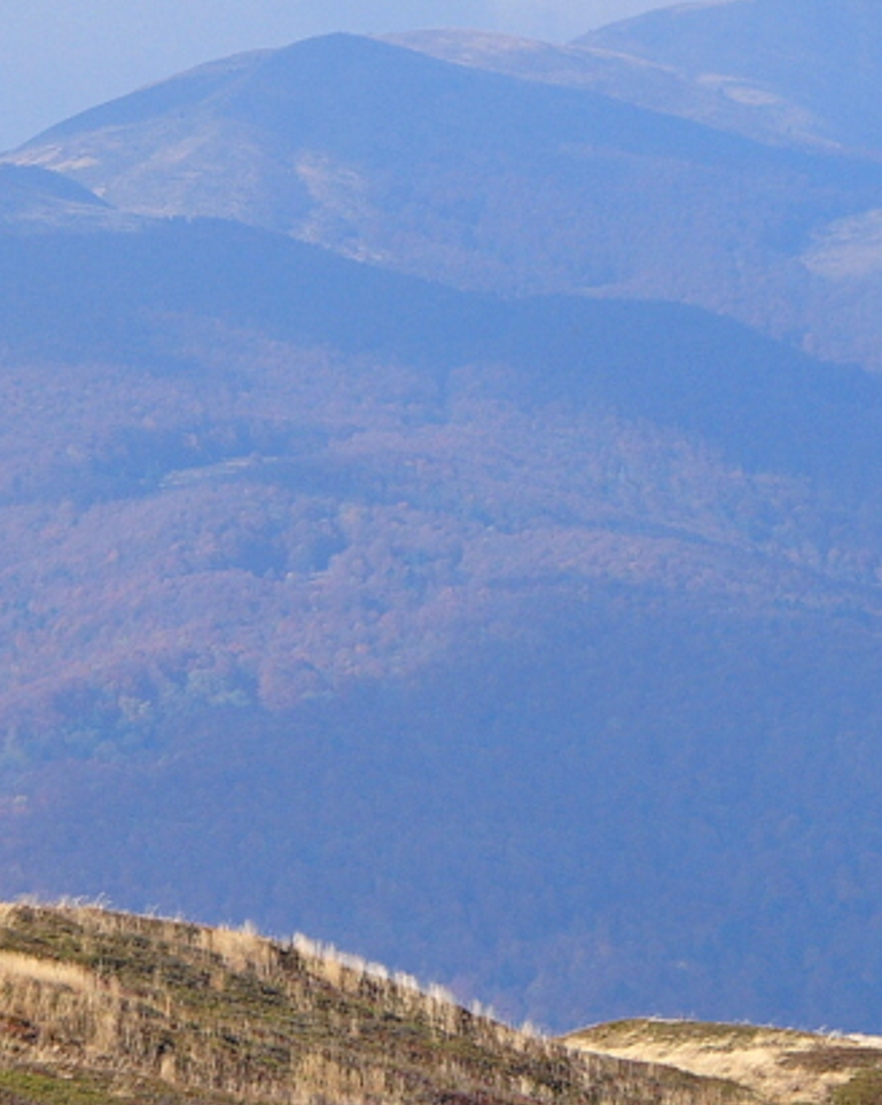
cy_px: 542
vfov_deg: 5.5
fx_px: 11417
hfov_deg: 4.4
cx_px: 350
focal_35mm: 349
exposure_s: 1/800
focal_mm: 85
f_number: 7.1
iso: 400
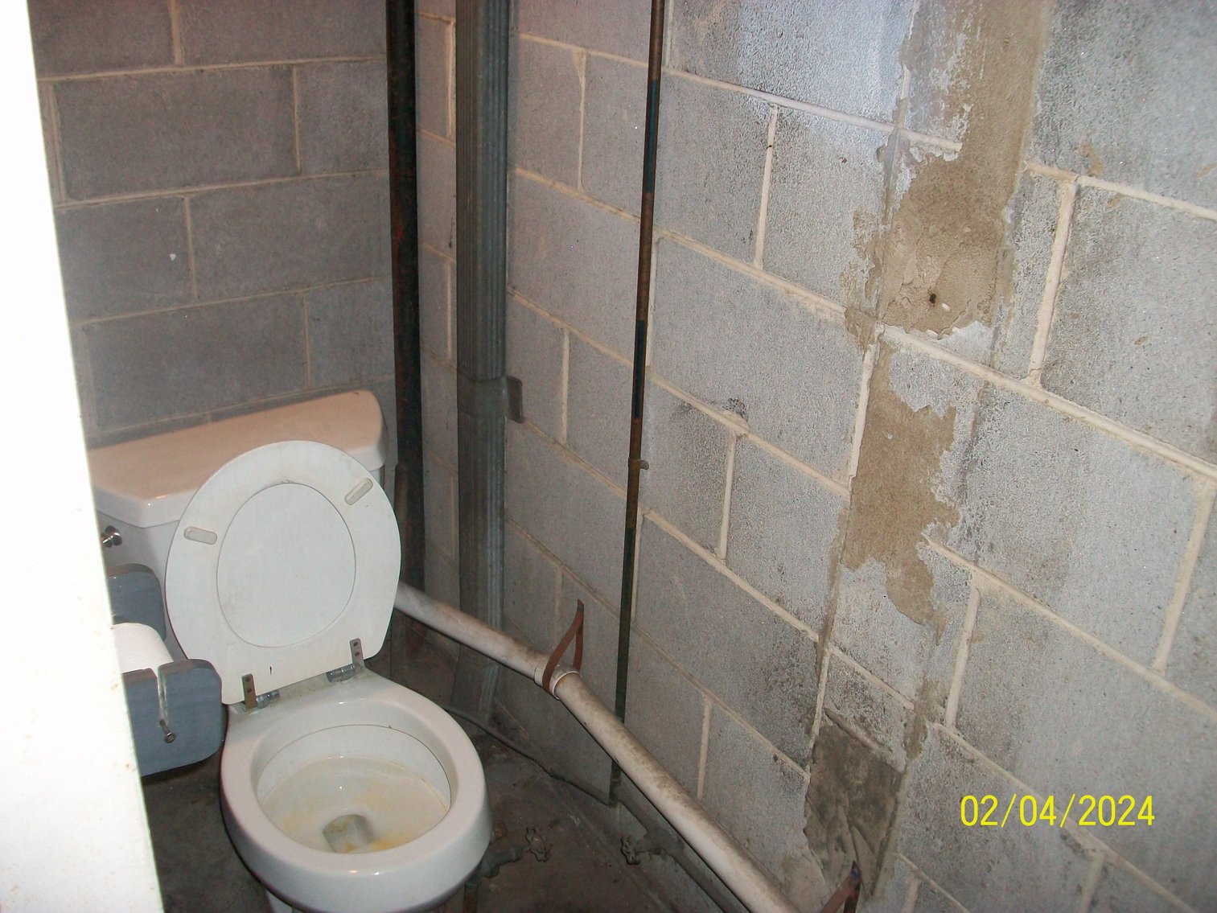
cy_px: 456
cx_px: 608
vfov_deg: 41.8
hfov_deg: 54.0
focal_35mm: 34
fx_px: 1195
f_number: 2.8
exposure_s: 1/60
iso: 120
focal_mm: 5.7
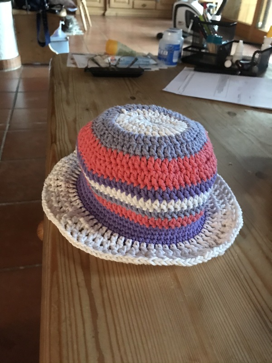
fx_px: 293
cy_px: 182
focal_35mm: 28
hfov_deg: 49.7
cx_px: 136
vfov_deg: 63.4
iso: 100
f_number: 1.8
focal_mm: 3.99
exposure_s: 1/5
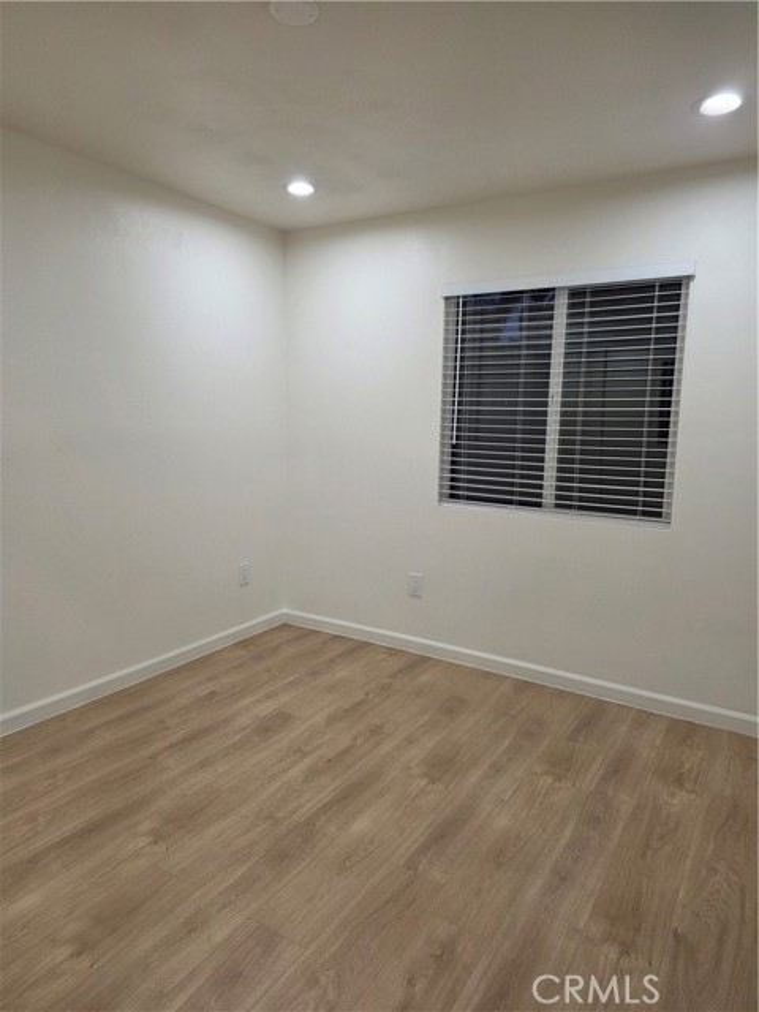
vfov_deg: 73.9
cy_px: 506
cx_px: 380
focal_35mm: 23
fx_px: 672
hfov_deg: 58.9
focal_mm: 6.3
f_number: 1.7
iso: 125
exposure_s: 1/120
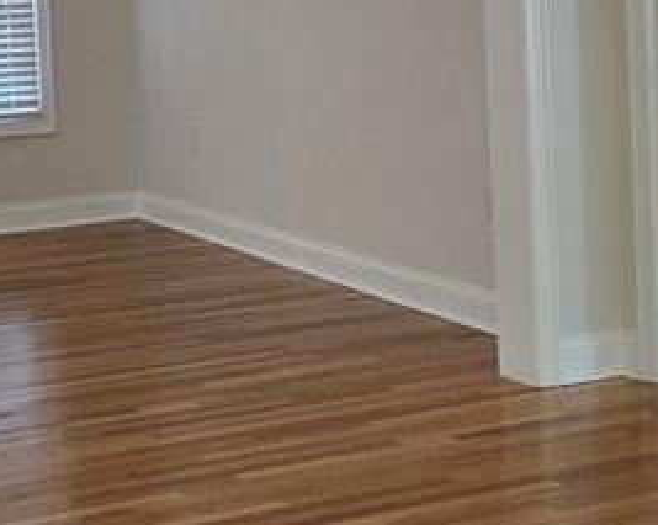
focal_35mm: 101
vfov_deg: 15.0
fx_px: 1965
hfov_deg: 19.0
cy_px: 49
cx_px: 426
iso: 100
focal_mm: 5.4
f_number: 1.8
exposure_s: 1/120
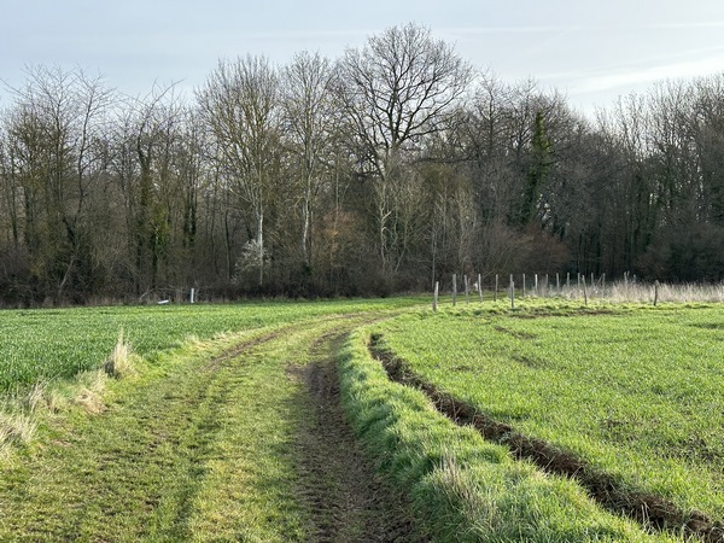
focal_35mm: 48
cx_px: 362
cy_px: 272
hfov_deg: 39.7
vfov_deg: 30.3
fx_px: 1004
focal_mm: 6.86
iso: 64
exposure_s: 1/1145
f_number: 1.78
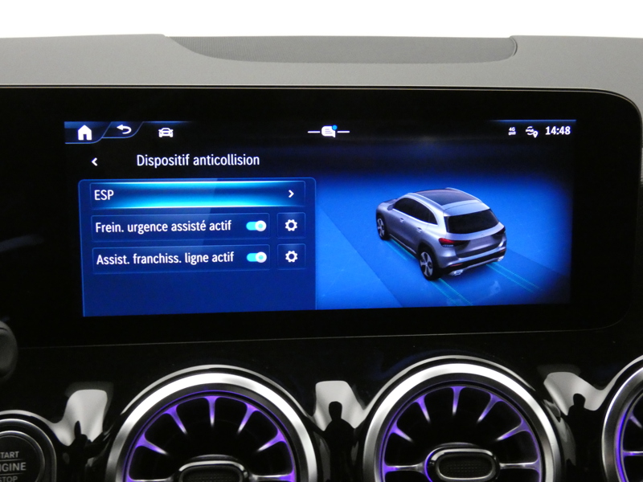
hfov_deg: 41.2
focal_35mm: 46
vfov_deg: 31.5
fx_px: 854
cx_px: 322
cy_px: 241
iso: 1600
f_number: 3.8
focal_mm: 8.2
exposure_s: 1/20
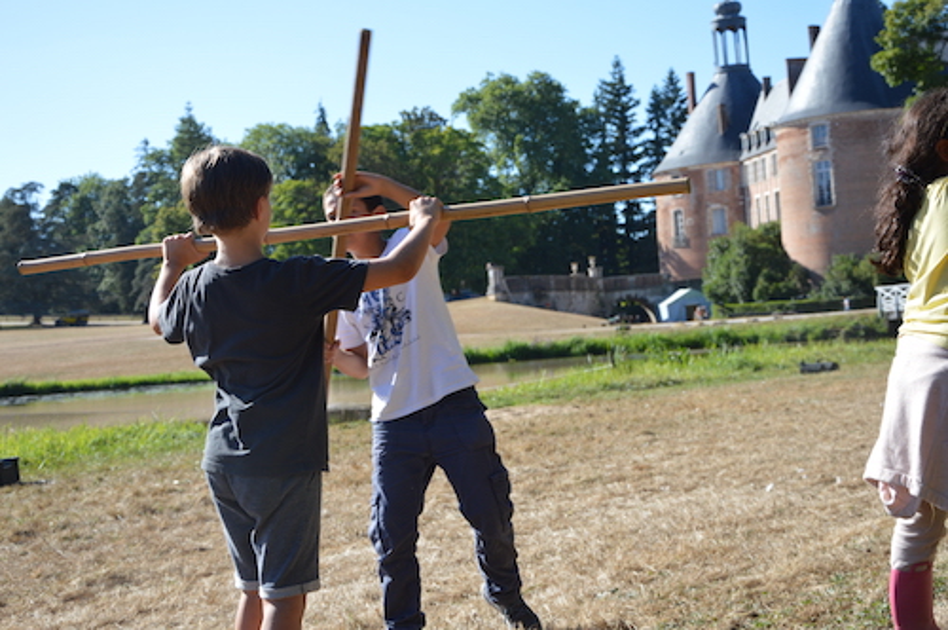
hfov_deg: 31.9
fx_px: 1657
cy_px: 315
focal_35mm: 63
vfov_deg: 21.5
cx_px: 474
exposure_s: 1/200
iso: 100
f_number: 7.1
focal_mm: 42
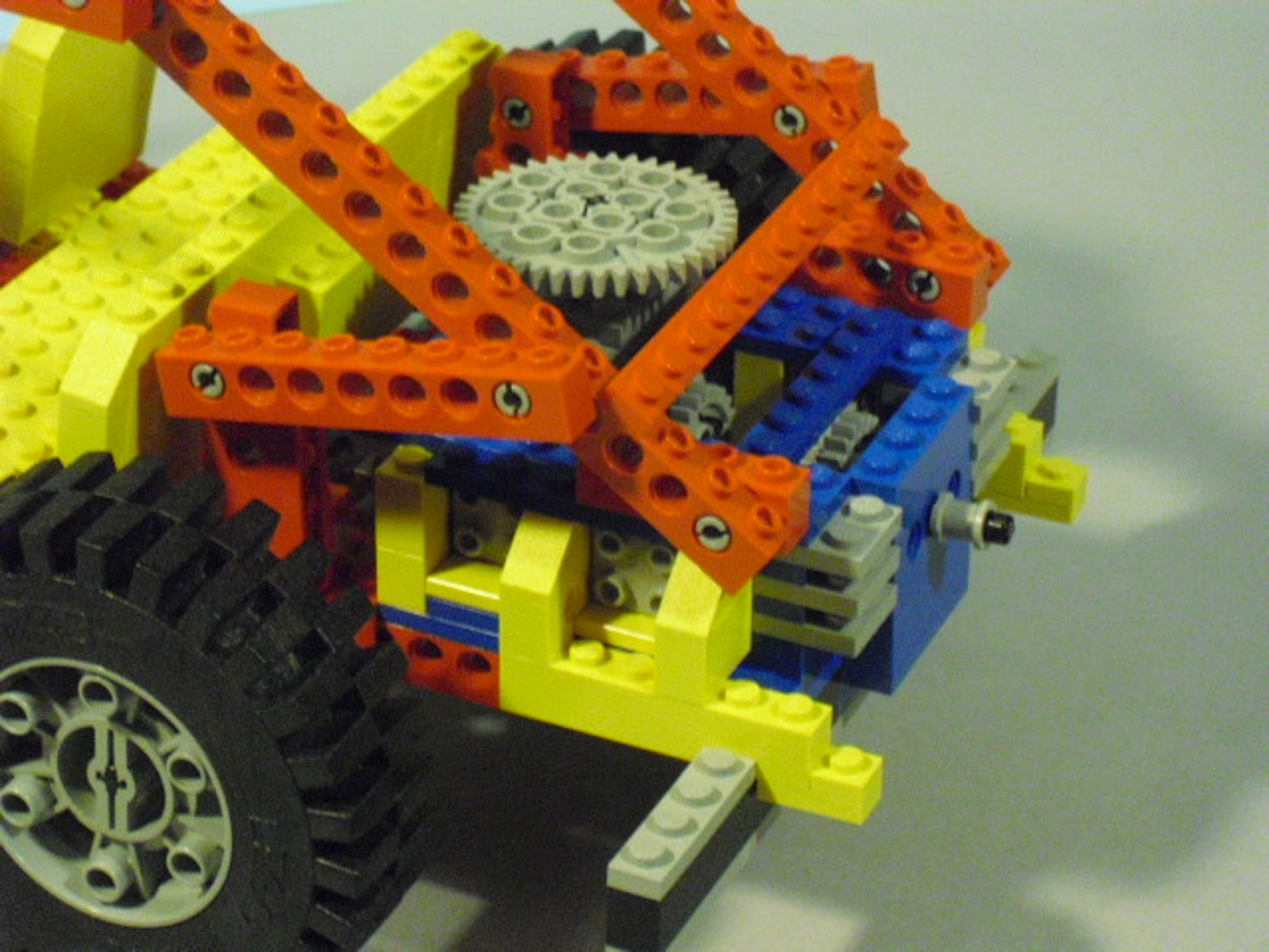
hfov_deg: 18.4
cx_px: 634
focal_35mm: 107
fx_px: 3923
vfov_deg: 13.8
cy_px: 476
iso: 800
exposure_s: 1/10
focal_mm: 18.9
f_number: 5.6
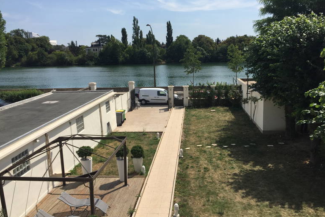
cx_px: 165
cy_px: 100
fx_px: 280
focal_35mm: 31
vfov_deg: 42.3
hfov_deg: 60.3
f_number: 2.2
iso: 32
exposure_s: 1/2825
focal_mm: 4.15
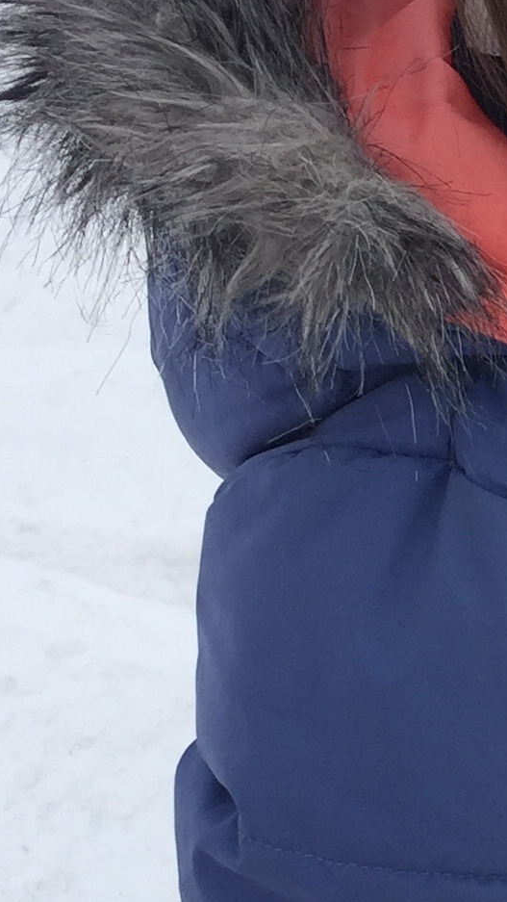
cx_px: 1021
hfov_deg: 10.2
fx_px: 2629
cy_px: 558
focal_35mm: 110
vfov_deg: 19.4
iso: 32
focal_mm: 4.15
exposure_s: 1/898
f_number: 2.2
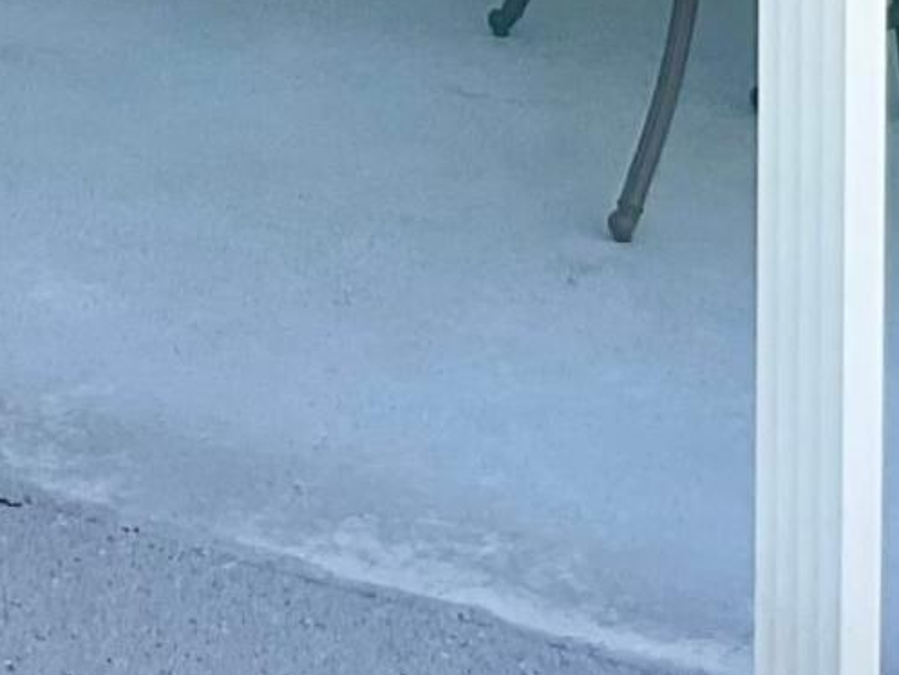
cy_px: -836
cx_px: -266
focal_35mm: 168
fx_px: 4364
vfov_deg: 8.2
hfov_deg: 11.5
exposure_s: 1/524
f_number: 1.8
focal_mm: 3
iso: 16
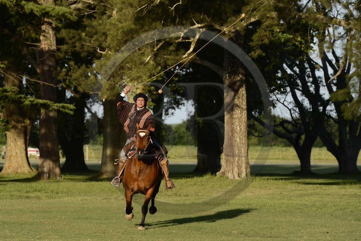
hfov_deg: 10.3
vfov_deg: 6.9
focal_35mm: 200
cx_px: 180
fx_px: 2005
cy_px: 120
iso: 400
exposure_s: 1/800
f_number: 7.1
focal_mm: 200
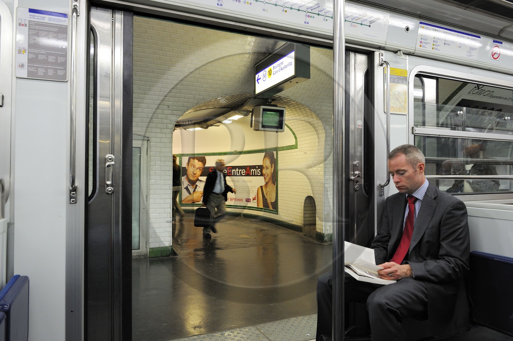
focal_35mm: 24
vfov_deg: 53.1
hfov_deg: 73.8
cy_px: 170
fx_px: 342
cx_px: 256
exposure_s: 1/50
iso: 1600
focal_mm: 24
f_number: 5.6
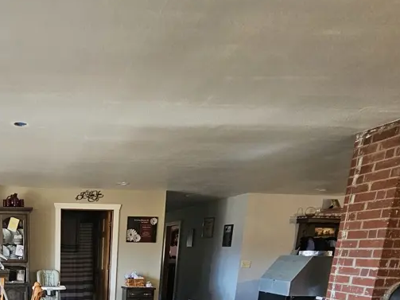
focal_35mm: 31
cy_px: 353
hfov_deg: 52.6
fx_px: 358
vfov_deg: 36.1
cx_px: 54
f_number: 2.2
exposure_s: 1/60
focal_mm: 2.2
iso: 250
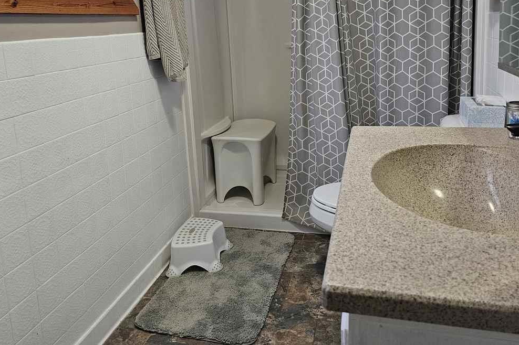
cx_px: 246
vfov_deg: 41.5
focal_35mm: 31
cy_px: 103
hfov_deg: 60.3
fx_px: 447
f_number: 1.7
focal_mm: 6.3
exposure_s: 1/120
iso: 500
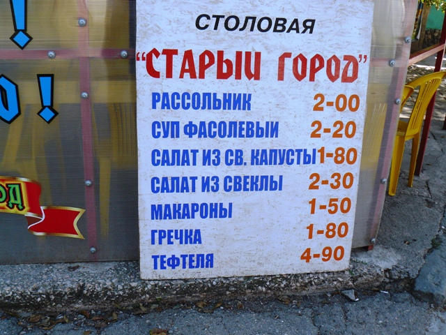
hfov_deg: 51.4
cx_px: 223
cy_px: 168
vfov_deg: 39.7
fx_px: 464
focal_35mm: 36
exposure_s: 1/250
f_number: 4
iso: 100
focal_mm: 6
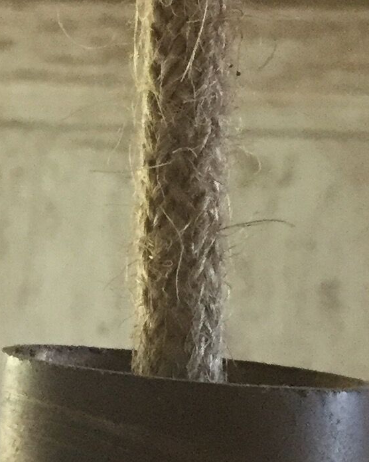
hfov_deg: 10.9
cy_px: 212
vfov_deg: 13.6
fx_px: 1940
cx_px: 151
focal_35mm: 142
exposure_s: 1/33
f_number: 2.4
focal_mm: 3.3
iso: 200
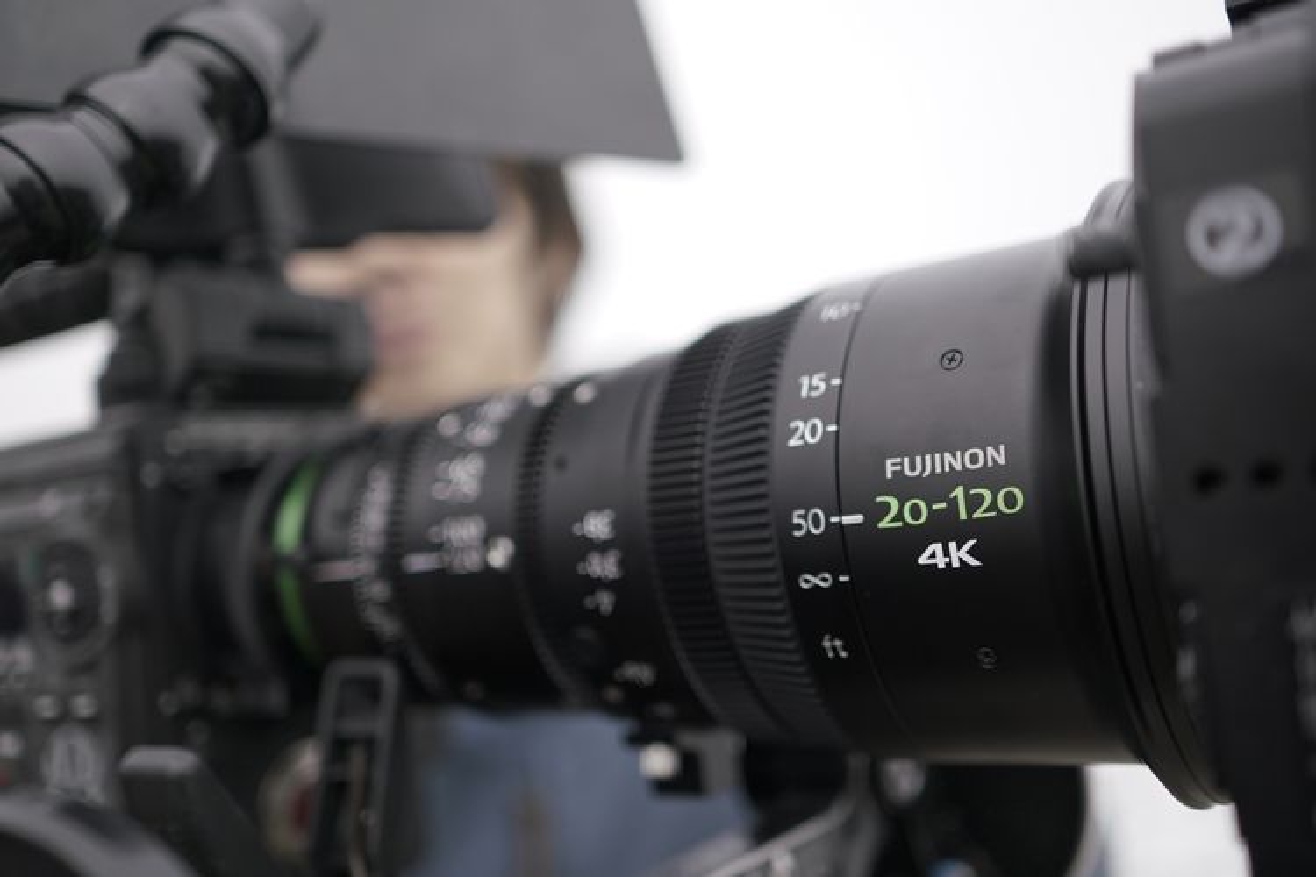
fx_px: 1316
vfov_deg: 36.9
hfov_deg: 53.1
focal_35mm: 36
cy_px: 438
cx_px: 658
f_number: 1.8
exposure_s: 1/4000
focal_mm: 24
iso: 250
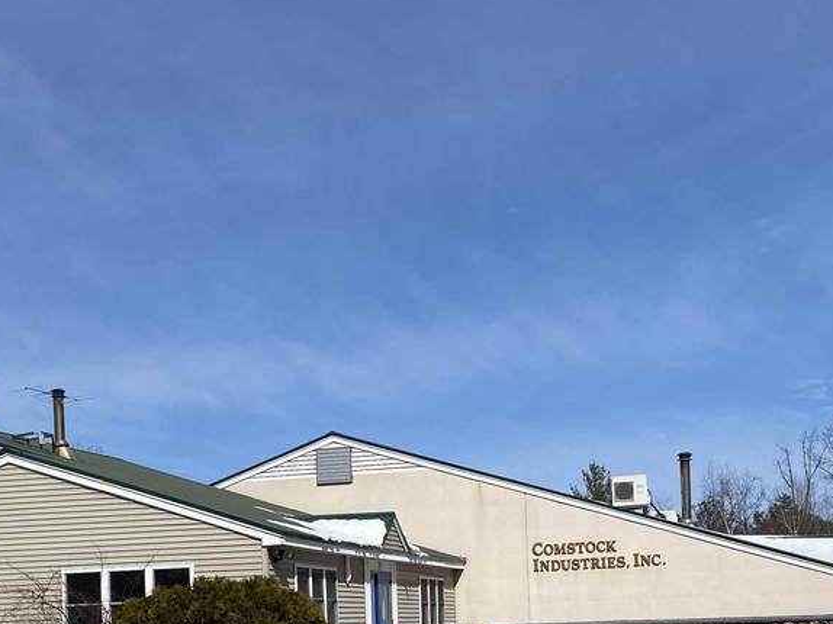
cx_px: 332
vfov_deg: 24.3
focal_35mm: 58
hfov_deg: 33.1
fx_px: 1395
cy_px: 594
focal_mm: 4.25
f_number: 1.8
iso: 32
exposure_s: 1/6757
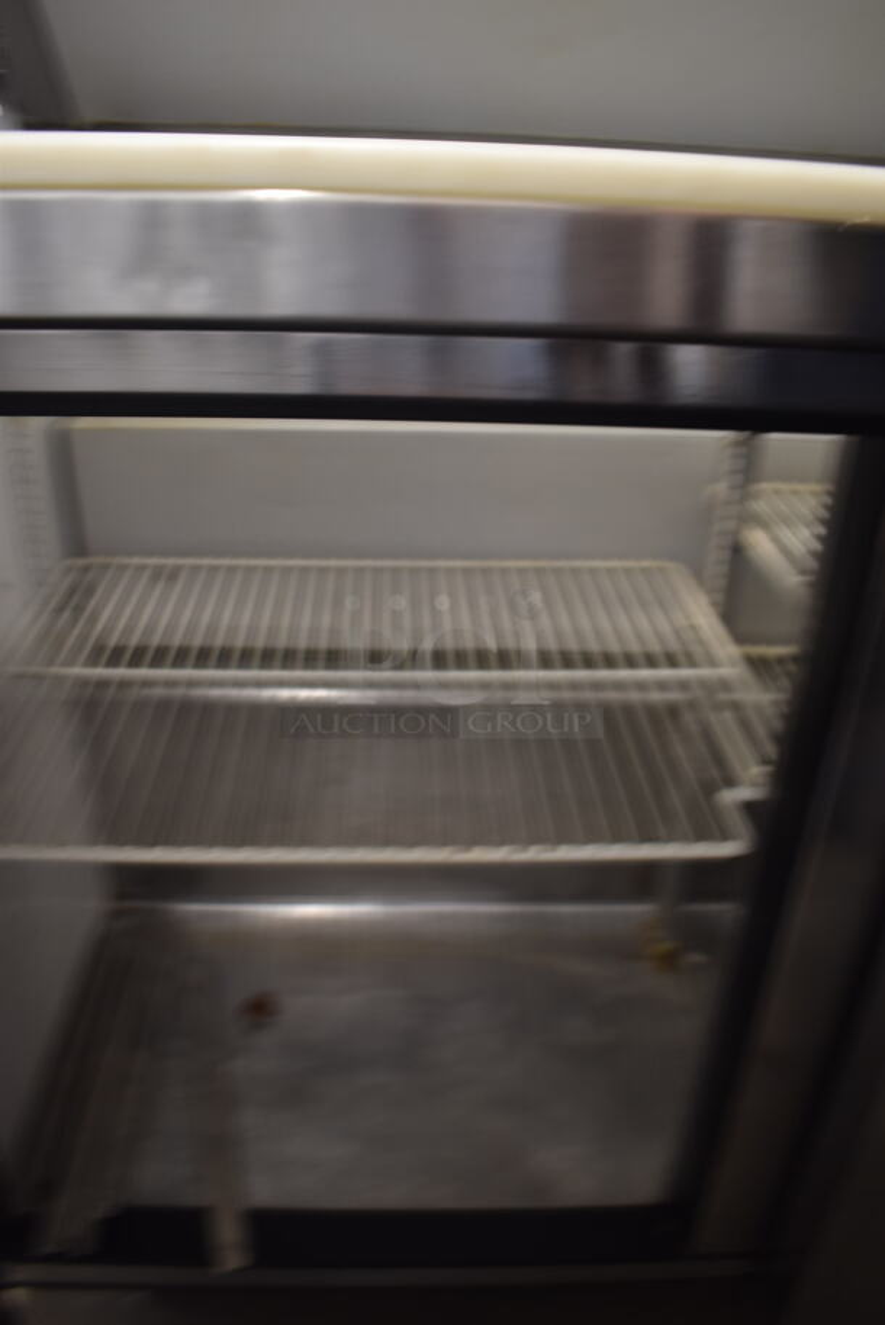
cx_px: 442
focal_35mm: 27
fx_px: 994
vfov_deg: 67.3
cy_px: 662
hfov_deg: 48.0
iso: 500
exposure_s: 1/30
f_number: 3.5
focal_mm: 18
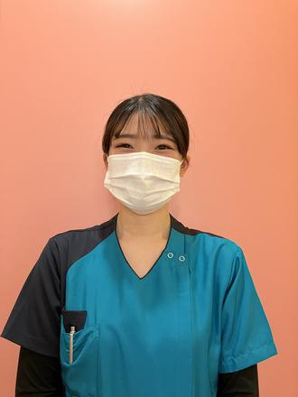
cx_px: 149
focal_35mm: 28
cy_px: 198
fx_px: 321
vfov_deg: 63.4
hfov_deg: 49.7
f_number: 1.8
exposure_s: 1/60
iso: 100
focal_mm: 3.99
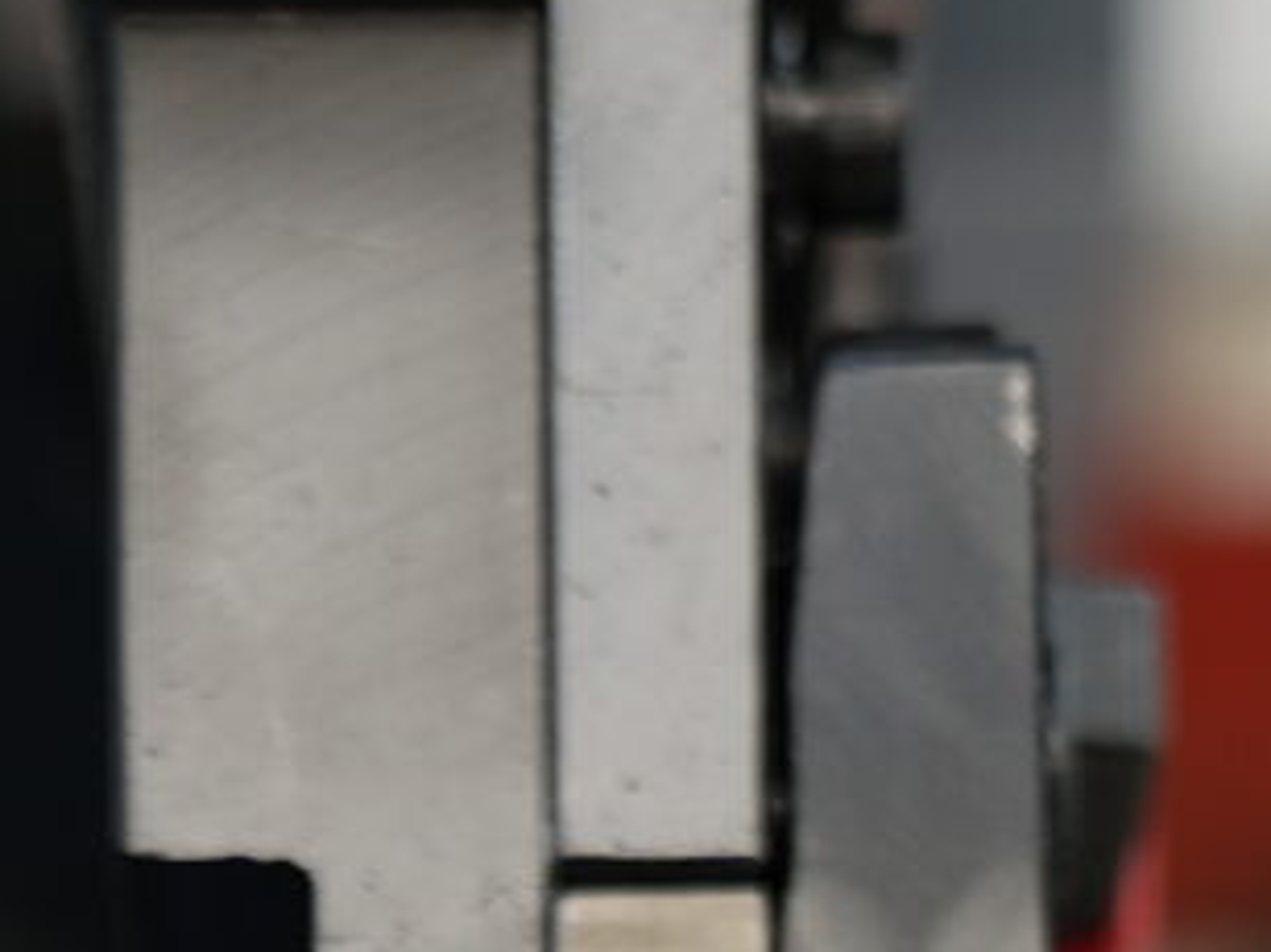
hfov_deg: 6.9
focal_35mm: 289
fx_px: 10607
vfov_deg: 4.8
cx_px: 455
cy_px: 3338
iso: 100
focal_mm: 36
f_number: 3.2
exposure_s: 1/80
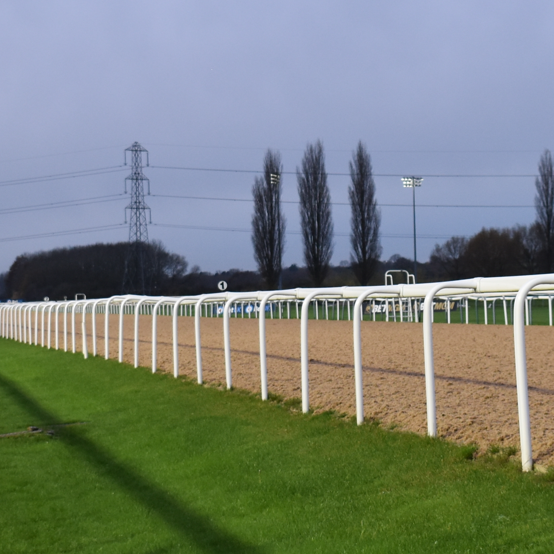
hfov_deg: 11.8
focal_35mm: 148
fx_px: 2680
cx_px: 356
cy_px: 255
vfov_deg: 11.8
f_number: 4.5
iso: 400
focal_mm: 32
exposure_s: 1/80
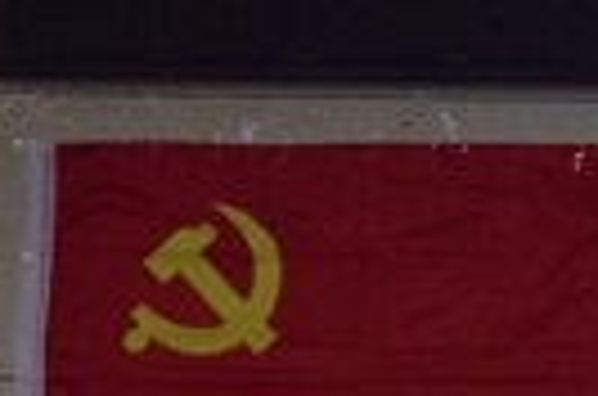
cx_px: 1349
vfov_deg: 3.4
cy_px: 335
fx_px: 6629
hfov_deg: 5.0
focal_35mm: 400
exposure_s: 1/200
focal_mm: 52
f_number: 7.1
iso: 3200
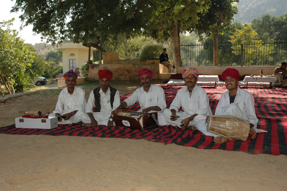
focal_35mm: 40
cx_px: 144
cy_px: 96
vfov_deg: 32.9
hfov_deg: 48.0
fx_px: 322
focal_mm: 27
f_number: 7.1
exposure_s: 1/500
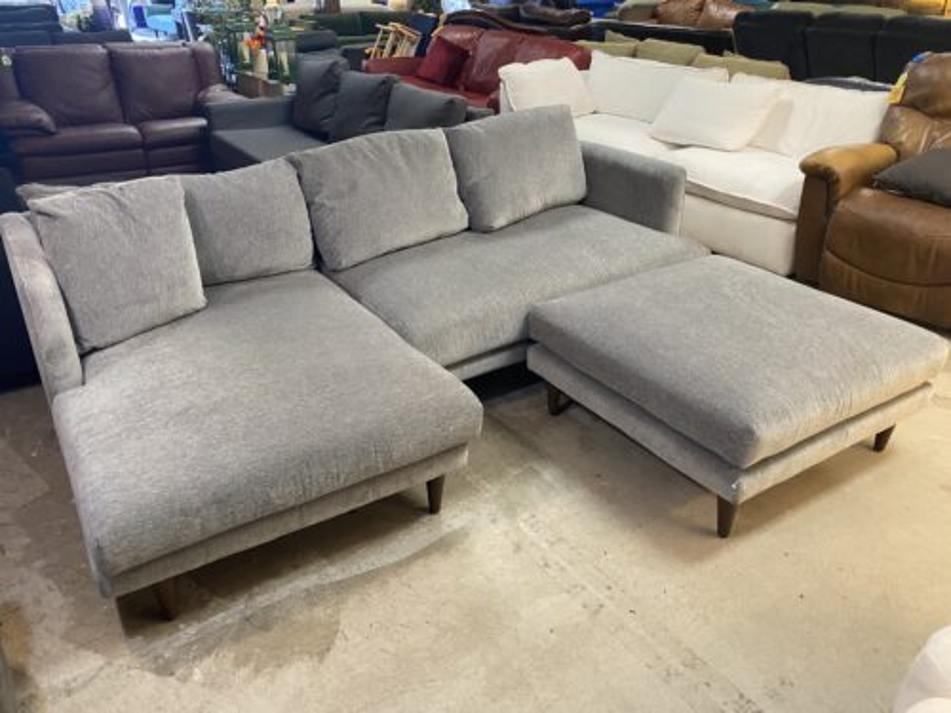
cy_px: 356
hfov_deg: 67.3
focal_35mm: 26
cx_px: 476
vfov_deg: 53.1
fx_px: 714
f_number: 1.8
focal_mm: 4.25
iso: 250
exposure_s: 1/60
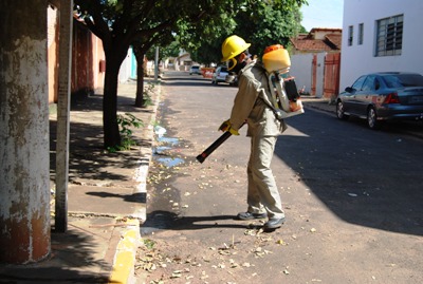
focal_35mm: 46
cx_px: 212
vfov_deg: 29.1
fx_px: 548
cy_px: 142
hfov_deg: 42.2
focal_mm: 31
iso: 100
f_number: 7.1
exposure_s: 1/200
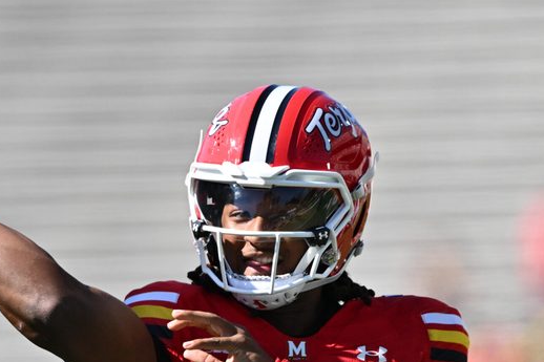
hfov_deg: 2.6
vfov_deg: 1.7
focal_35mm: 791
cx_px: 236
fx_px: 11948
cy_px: 349
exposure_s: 1/8000
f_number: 2.8
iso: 400
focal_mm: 400
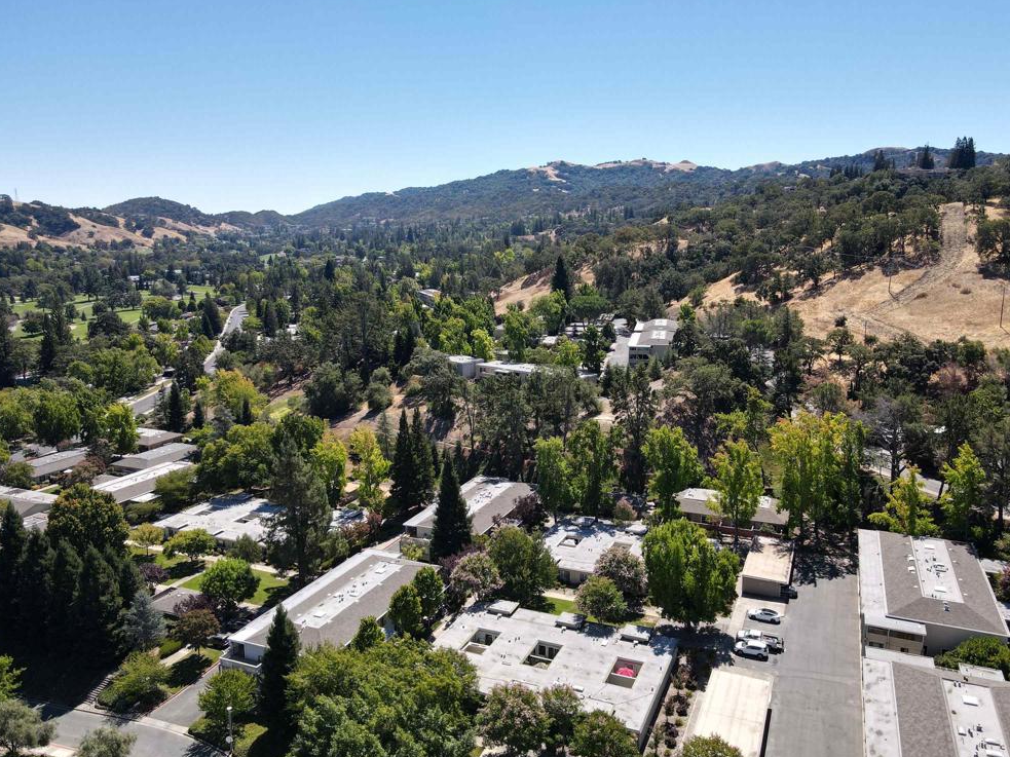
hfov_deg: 69.4
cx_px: 517
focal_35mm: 25
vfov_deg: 54.9
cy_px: 367
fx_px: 729
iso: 100
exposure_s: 1/640
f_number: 2.8
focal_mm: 4.5
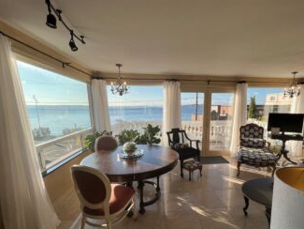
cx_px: 176
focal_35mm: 16
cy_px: 135
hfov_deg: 93.7
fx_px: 141
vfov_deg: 77.4
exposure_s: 1/713
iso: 32
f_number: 1.8
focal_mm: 1.57
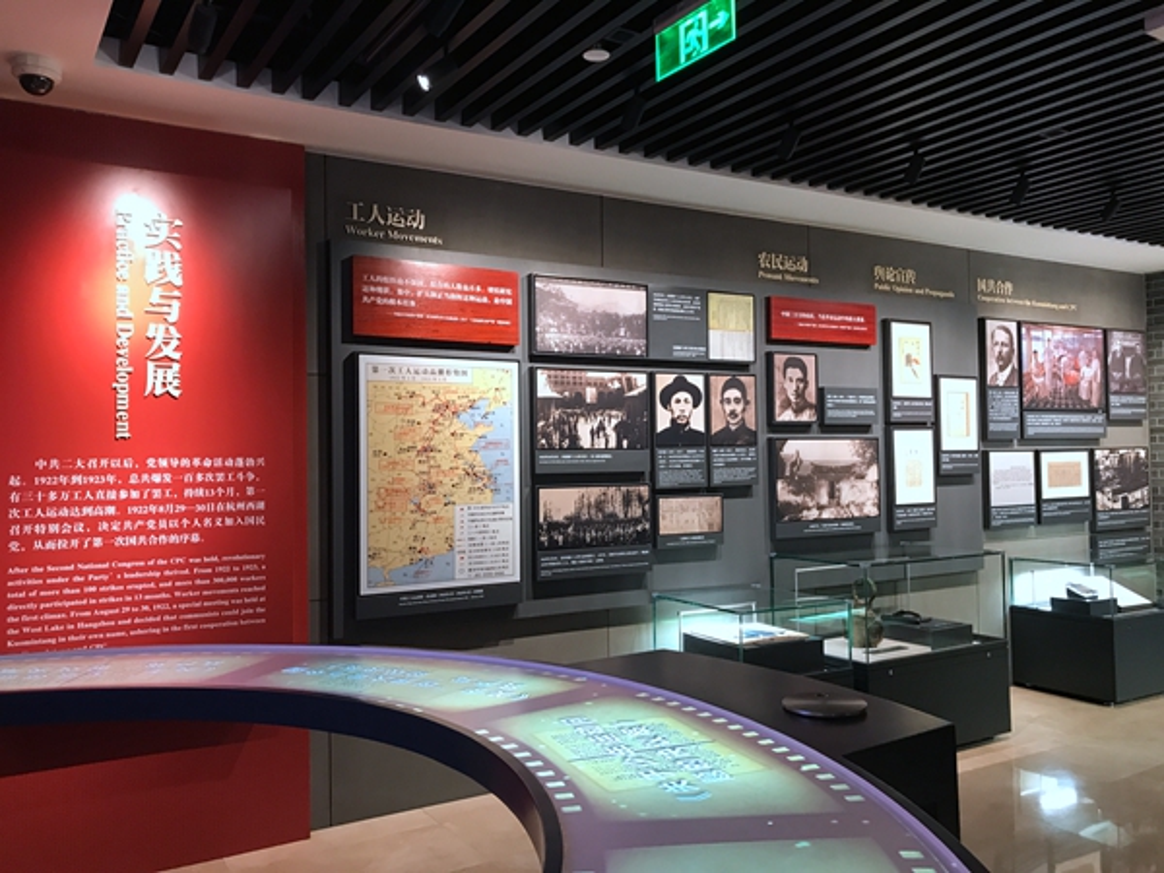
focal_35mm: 28
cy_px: 436
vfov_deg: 49.7
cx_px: 582
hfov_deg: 63.4
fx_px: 942
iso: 50
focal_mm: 3.99
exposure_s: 1/17
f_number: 1.8
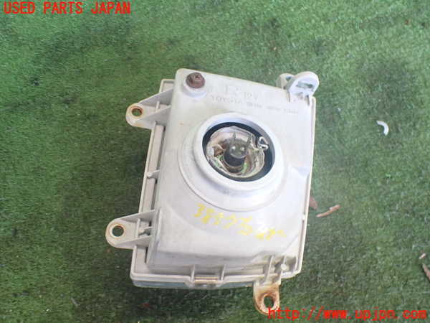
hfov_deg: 60.0
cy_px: 162
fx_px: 373
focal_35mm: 30
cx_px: 215
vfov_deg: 46.8
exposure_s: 1/100
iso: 800
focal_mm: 5.4
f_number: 2.3
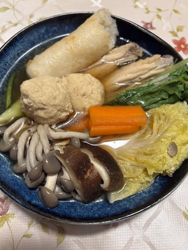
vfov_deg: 65.3
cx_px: 93
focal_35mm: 27
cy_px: 127
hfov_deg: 51.4
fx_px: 195
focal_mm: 5.96
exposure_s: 1/50
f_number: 1.6
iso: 125
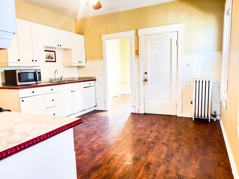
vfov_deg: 53.1
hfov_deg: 67.3
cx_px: 120
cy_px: 90
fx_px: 180
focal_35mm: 26
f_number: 1.5
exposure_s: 1/60
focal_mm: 5.7
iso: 200
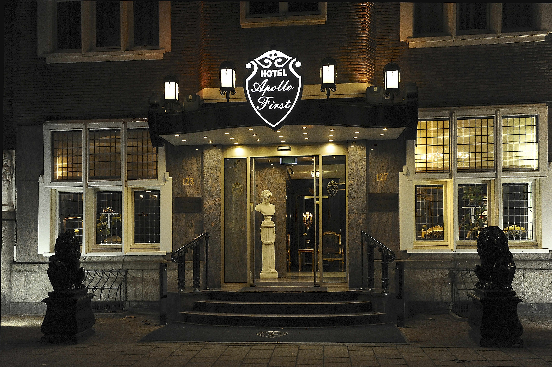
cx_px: 276
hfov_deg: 46.4
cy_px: 184
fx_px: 644
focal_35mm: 42
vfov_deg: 31.9
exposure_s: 1/60
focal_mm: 42
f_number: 4
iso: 3200
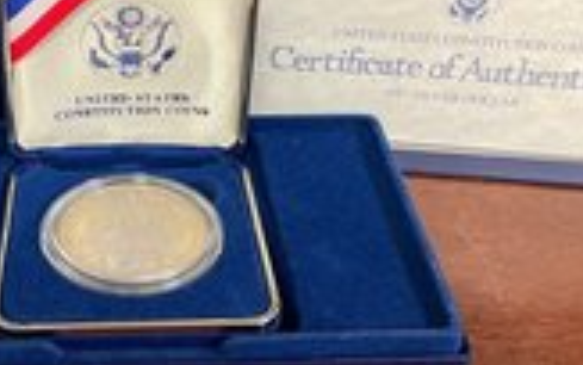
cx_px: 123
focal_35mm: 58
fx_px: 922
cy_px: 84
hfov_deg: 34.1
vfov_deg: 22.1
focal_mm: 4.2
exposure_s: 1/60
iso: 320
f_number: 1.6
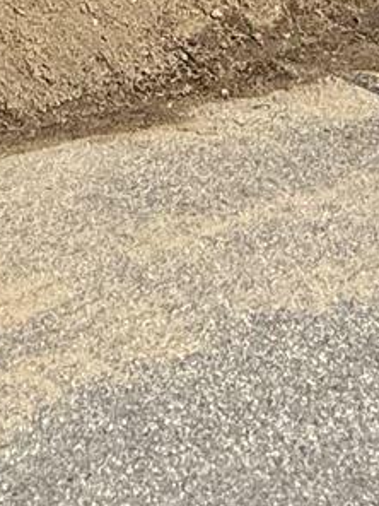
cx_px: -80
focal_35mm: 109
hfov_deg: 13.2
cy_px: -802
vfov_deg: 12.7
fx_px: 1591
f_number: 2.2
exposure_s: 1/1961
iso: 50
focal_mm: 2.22
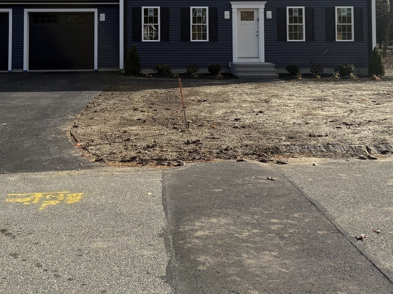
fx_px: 545
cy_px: 5
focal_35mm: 48
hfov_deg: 39.6
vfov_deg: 28.5
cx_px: 169
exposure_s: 1/5714
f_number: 1.78
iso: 100
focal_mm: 6.76
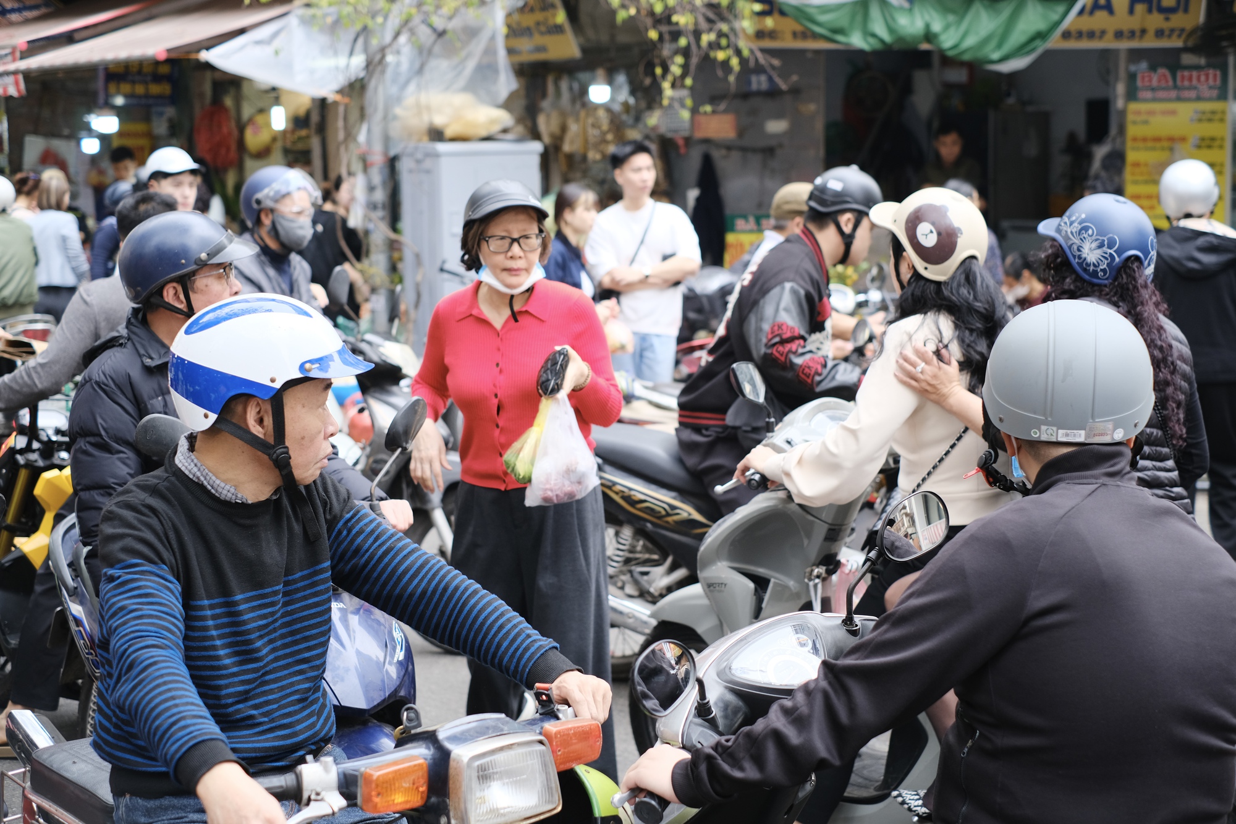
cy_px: 412
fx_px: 1819
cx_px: 618
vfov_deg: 25.5
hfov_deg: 37.5
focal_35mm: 53
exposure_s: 1/300
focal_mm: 35
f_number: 2.5
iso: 320
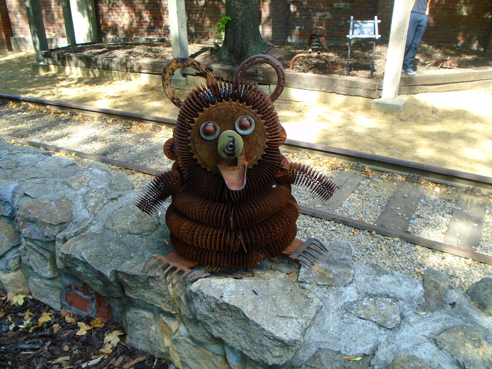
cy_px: 184
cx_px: 246
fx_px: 441
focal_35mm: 31
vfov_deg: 45.4
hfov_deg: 58.4
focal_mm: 5.5
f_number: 3.5
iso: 100
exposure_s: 1/160
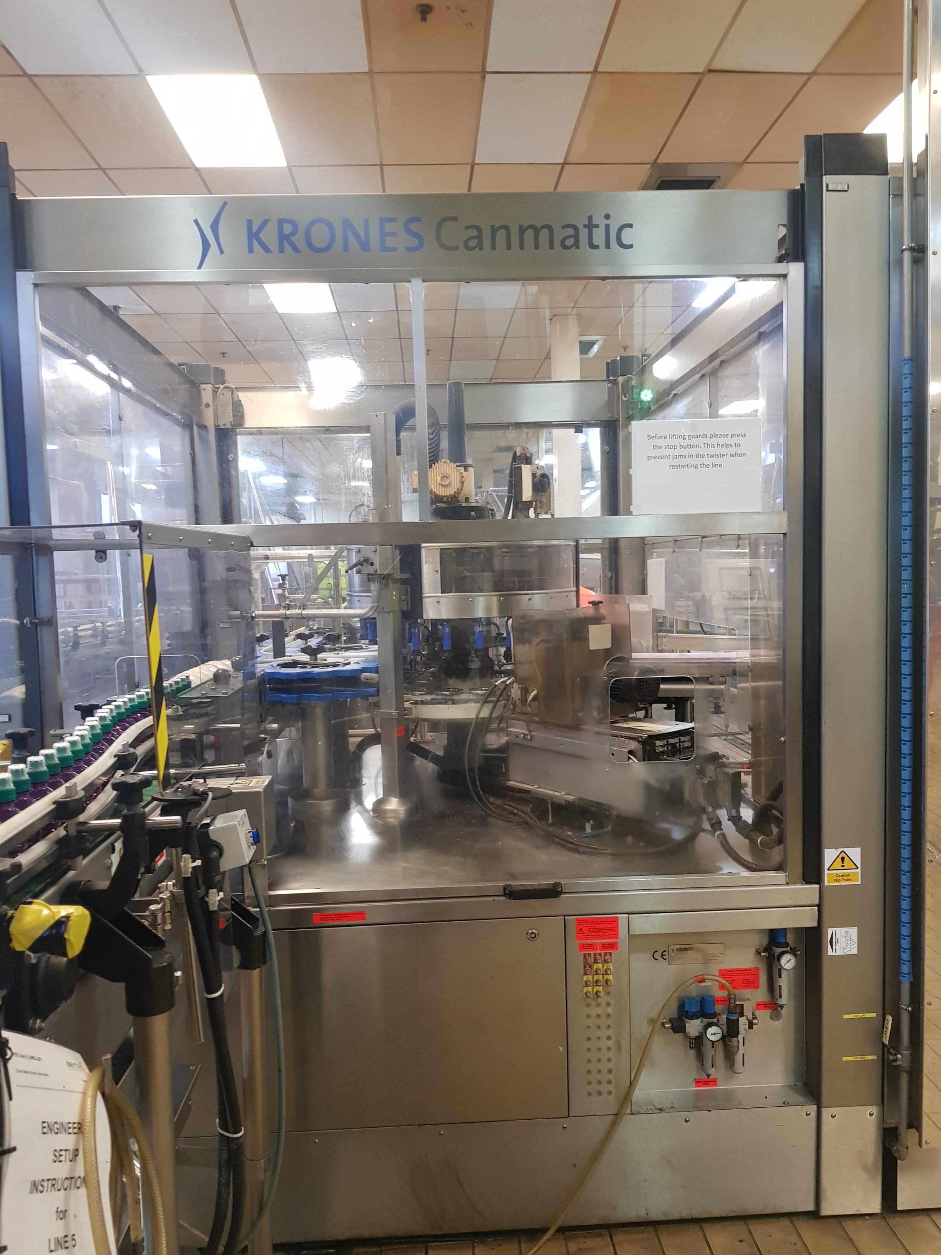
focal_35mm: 26
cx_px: 470
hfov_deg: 53.1
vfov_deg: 67.3
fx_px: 942
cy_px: 628
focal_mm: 4.3
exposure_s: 1/33
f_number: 1.7
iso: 200
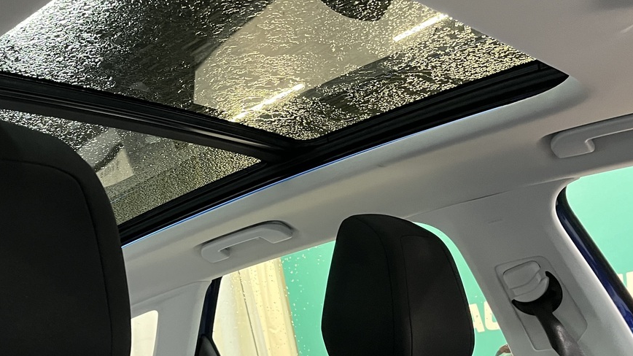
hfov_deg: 42.3
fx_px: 789
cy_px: 218
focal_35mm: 47
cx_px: 151
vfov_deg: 25.4
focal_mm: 5.1
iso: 400
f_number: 1.6
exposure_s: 1/33
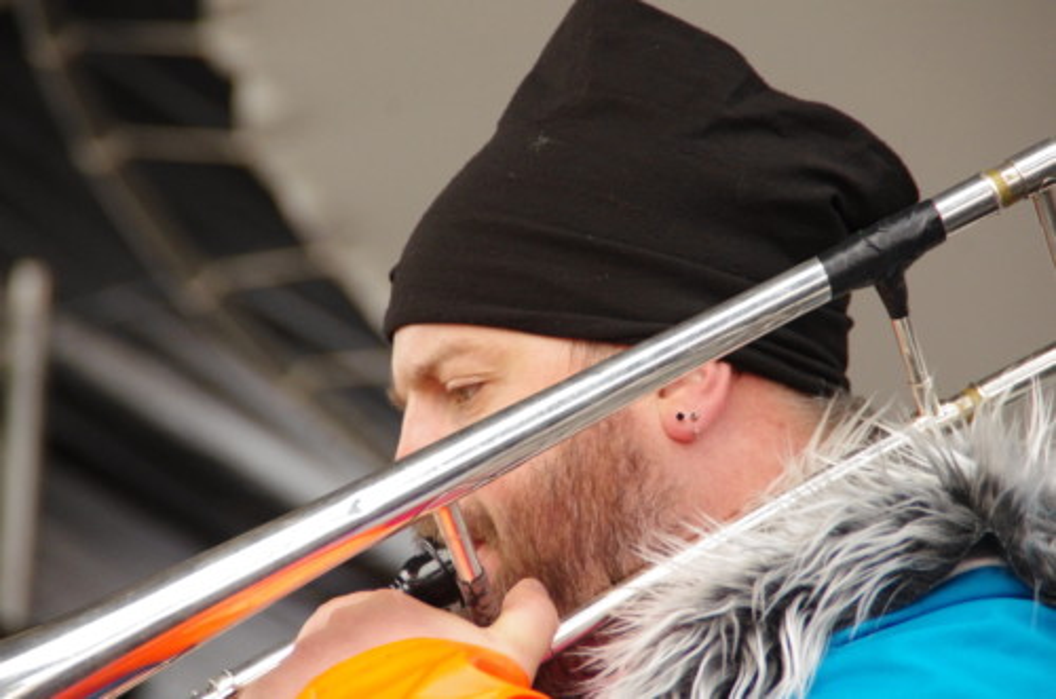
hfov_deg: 6.9
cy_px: 350
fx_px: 8780
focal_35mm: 300
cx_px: 528
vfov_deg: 4.6
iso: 3200
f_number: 6.3
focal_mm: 200
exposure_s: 1/160
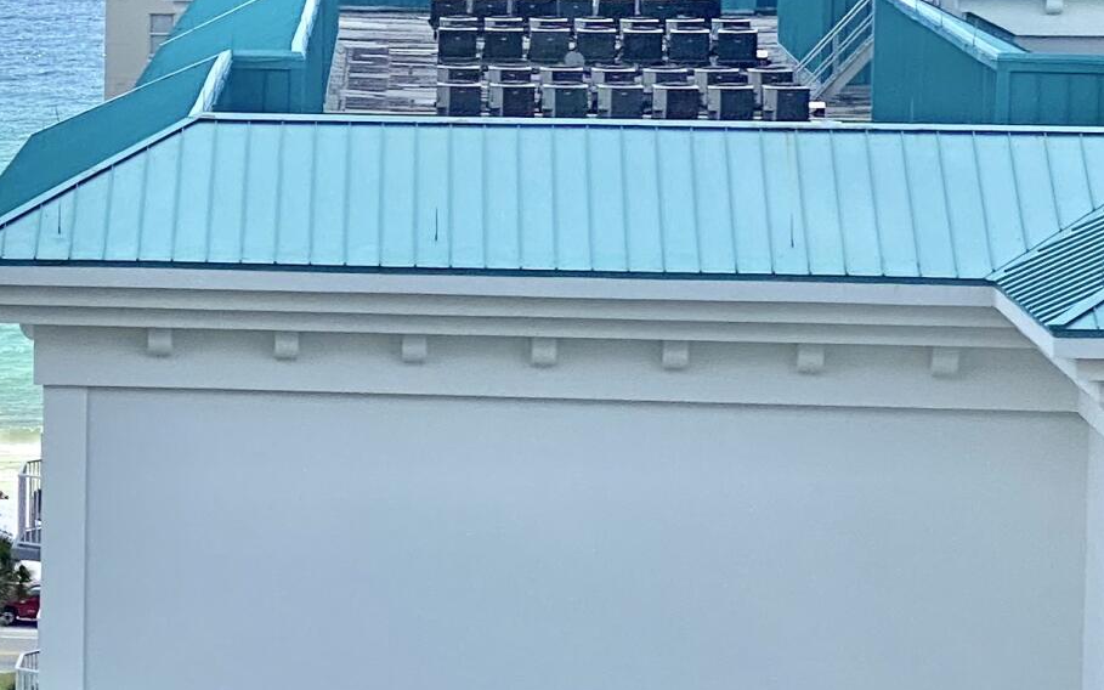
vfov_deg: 7.2
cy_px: 273
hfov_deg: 11.1
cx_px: -549
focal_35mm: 182
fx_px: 5476
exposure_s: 1/959
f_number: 2
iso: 20
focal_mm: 6
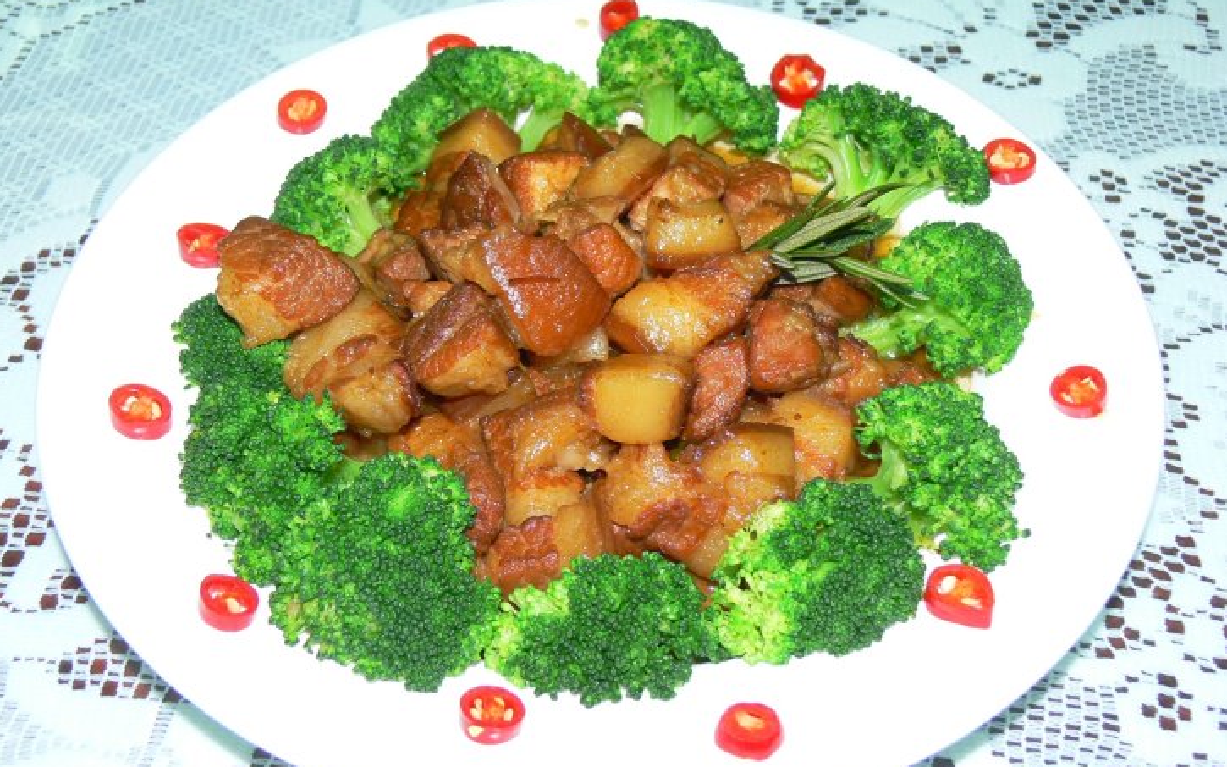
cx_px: 611
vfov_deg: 27.4
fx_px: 1572
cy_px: 389
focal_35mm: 47
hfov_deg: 42.6
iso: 100
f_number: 3.2
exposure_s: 1/30
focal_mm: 9.3
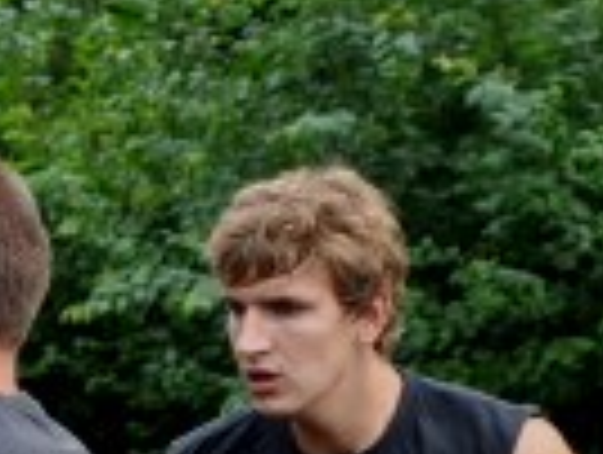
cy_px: 753
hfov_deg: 3.7
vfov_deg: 2.8
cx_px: -886
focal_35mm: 532
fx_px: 9284
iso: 500
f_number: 5.6
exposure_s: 1/400
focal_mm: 62
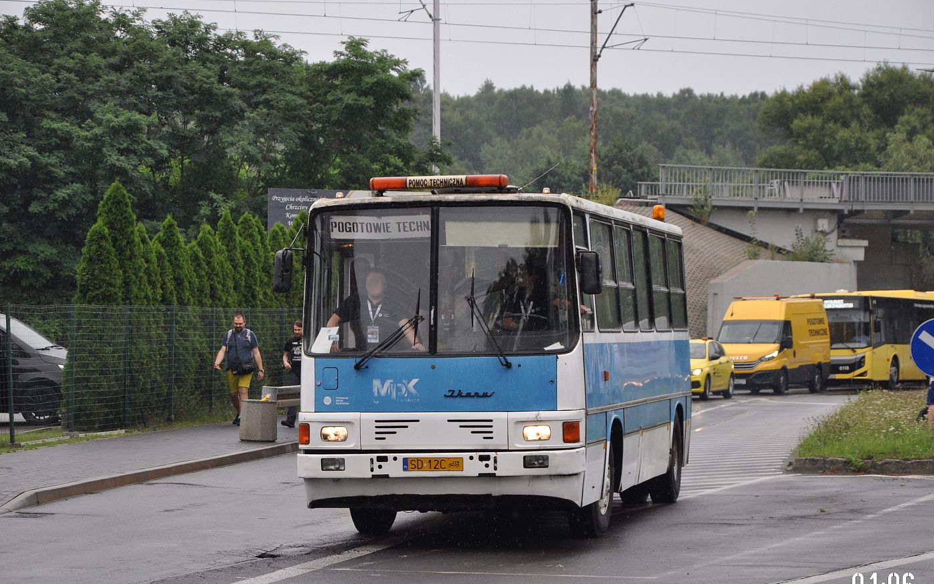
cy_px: 306
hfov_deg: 18.0
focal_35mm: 116
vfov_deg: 11.3
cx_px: 466
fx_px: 2940
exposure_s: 1/1000
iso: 720
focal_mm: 75
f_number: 5.3
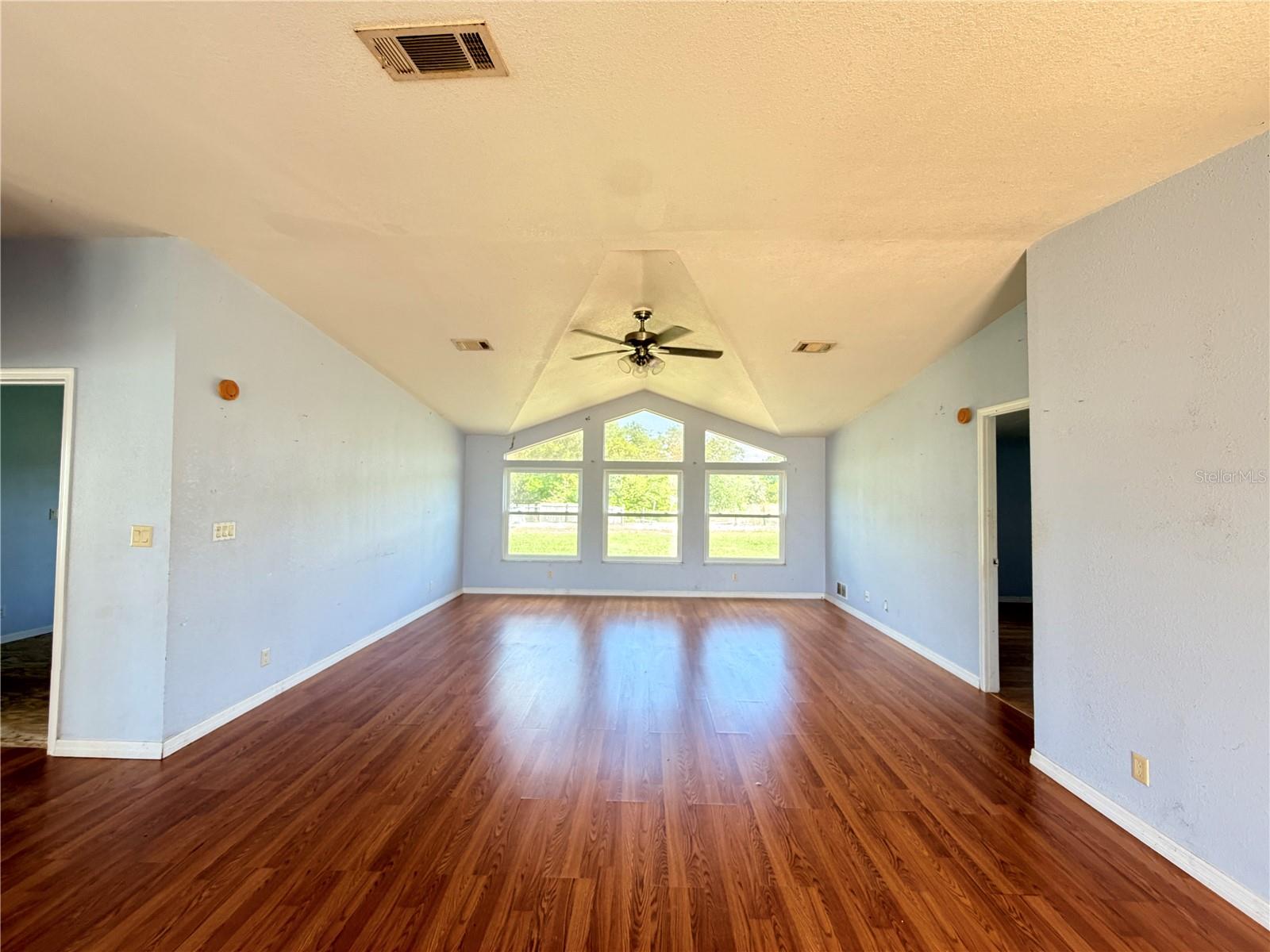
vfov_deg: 85.7
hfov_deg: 102.1
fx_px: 514
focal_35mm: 14
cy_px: 476
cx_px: 635
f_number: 2.2
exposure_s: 1/115
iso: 320
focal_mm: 2.22
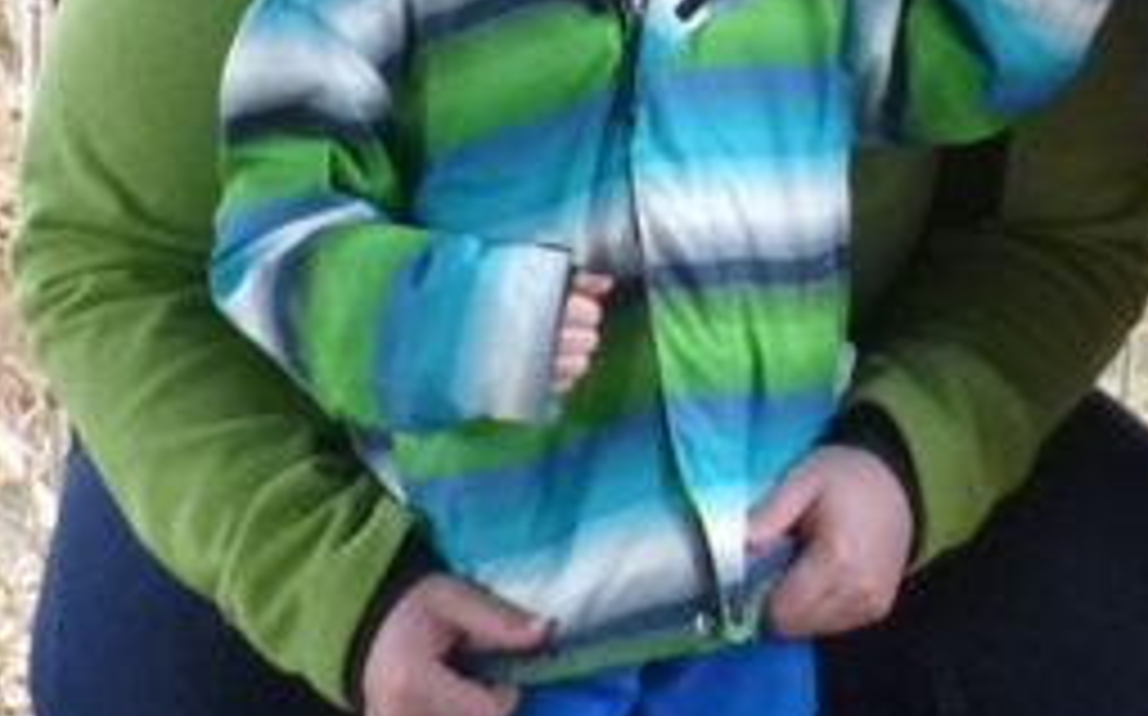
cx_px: 1436
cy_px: -540
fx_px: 8317
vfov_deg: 4.9
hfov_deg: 7.8
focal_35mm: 266
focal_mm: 14.2
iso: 400
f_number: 4.9
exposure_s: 1/50
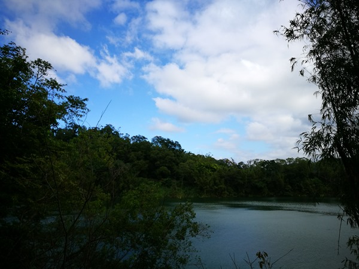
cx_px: 180
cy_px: 134
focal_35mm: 27
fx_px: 280
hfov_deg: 65.3
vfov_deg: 51.4
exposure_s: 1/894
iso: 50
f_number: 2.2
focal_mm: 4.5
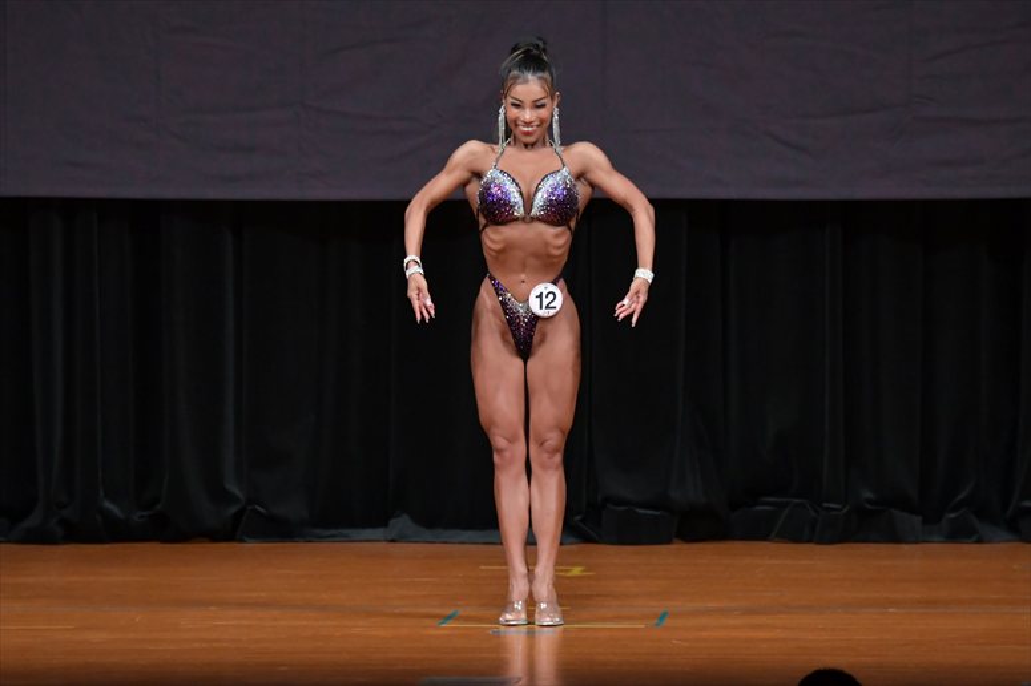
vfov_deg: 4.8
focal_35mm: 285
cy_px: 343
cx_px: 516
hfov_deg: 7.2
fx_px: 8158
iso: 4000
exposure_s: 1/400
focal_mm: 190
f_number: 5.6
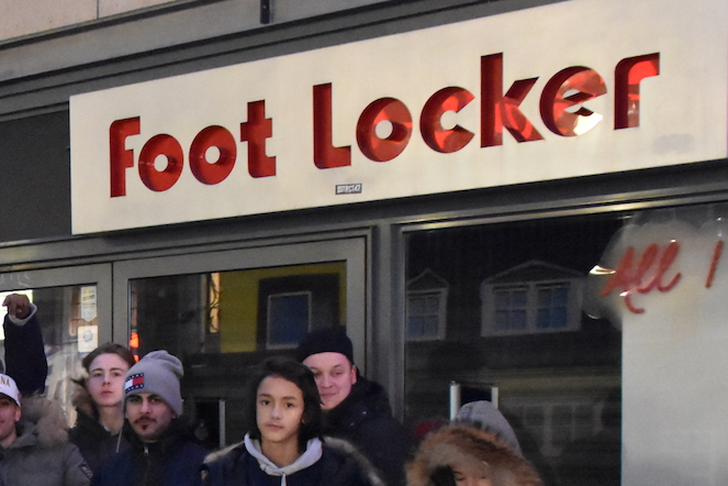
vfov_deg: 15.3
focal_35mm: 88
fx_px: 1779
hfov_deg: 22.1
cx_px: -29
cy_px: 460
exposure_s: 1/30
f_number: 3.8
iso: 12800
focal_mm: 24
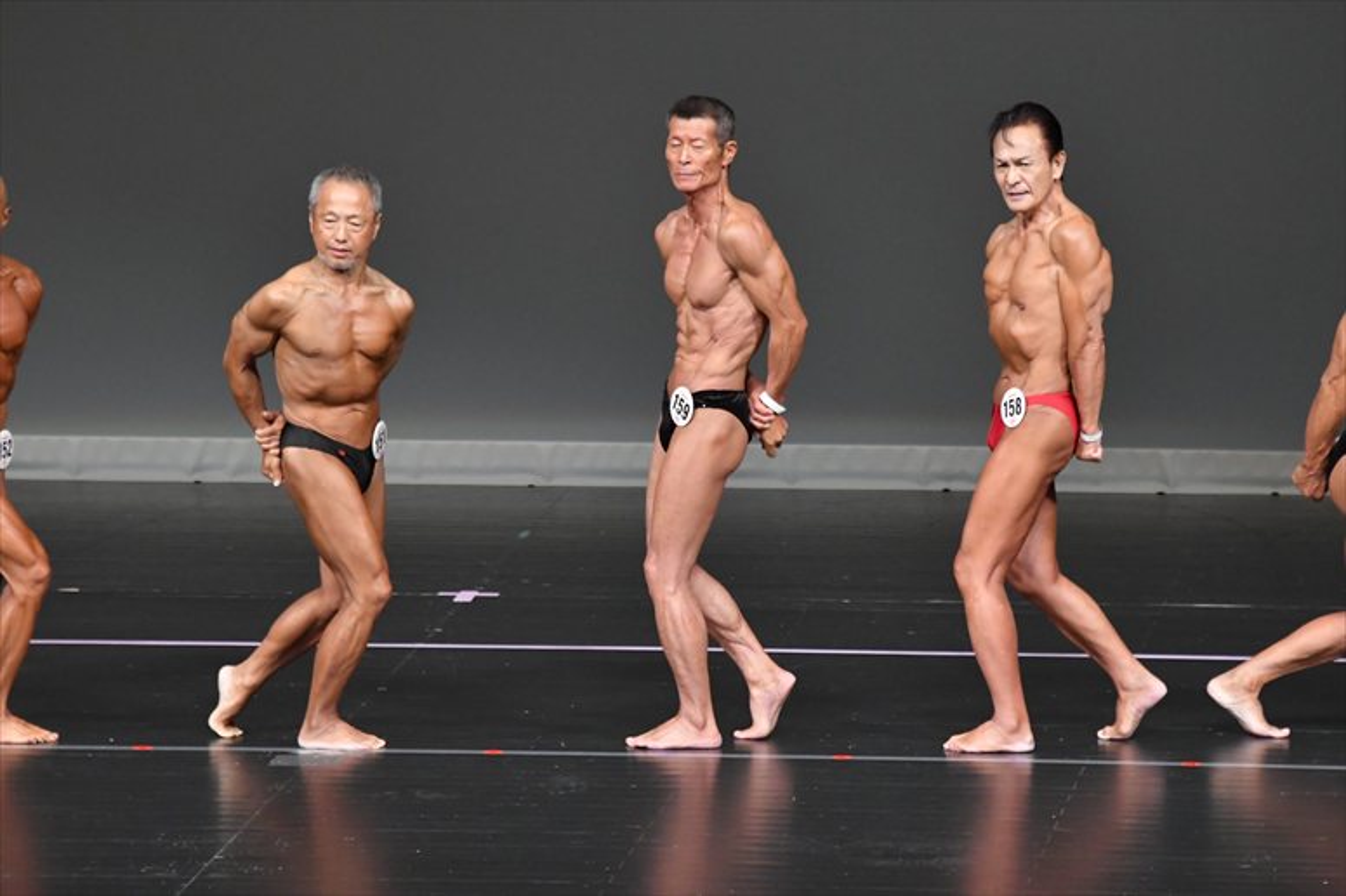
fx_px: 11211
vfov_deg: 4.6
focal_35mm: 300
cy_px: 448
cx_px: 673
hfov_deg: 6.9
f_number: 5.6
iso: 4000
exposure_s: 1/400
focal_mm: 200
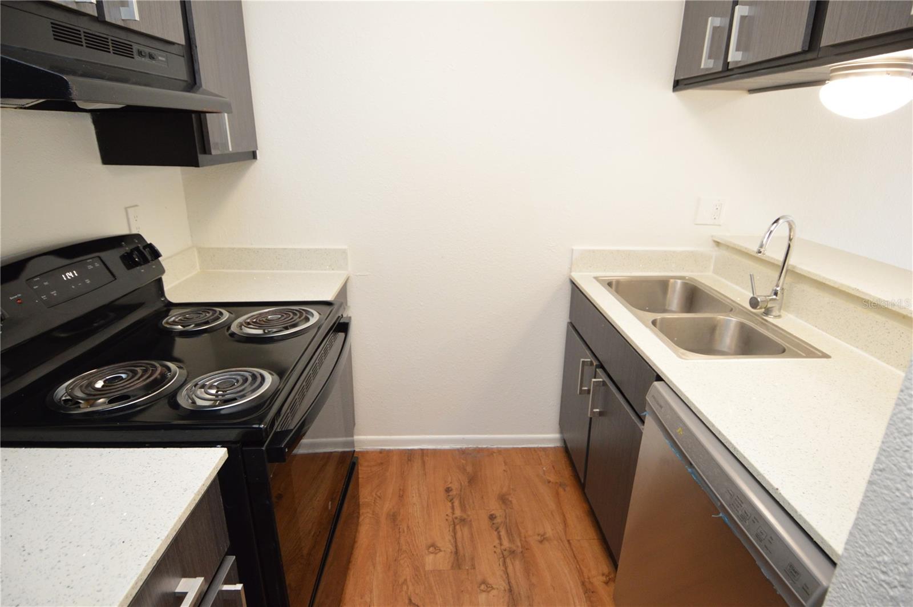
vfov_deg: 67.3
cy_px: 304
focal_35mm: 18
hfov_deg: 90.1
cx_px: 456
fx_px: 456
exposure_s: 1/60
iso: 800
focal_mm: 12
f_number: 4
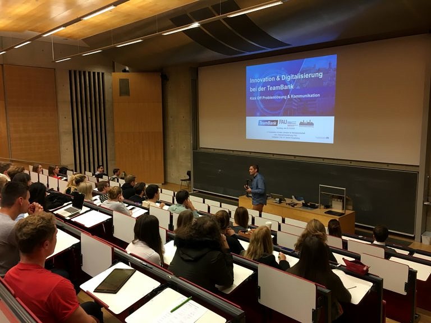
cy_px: 162
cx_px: 216
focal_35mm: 29
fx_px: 361
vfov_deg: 48.2
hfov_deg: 61.7
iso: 64
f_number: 2.2
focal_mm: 4.15
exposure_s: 1/33
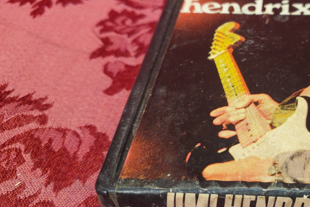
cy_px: 107
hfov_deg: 39.6
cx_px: 264
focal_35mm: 47
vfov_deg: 28.6
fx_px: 405
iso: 200
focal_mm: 4.3
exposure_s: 1/120
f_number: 1.5
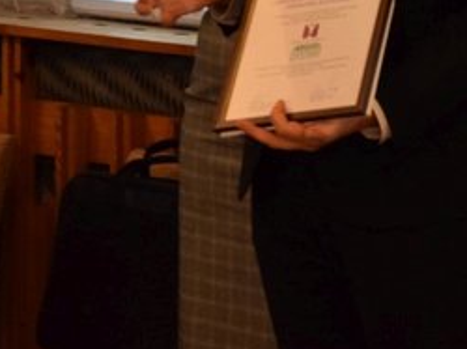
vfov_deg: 5.6
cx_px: -65
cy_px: -188
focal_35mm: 260
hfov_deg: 7.6
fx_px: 3504
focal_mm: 50
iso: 3200
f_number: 5
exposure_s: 1/80
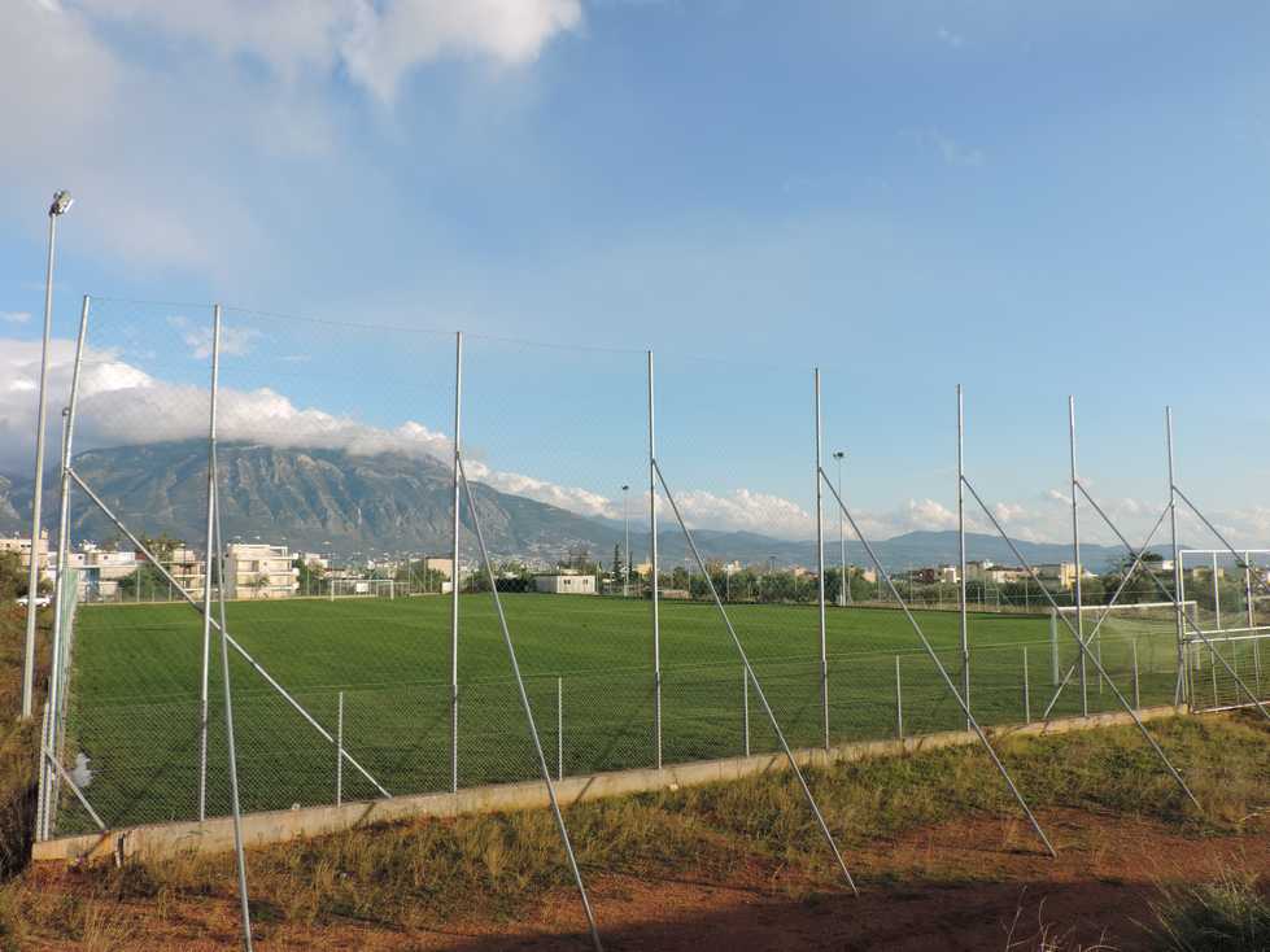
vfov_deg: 49.7
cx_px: 635
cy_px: 476
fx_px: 1027
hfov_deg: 63.5
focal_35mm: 28
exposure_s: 1/800
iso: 80
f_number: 3.1
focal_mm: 4.9
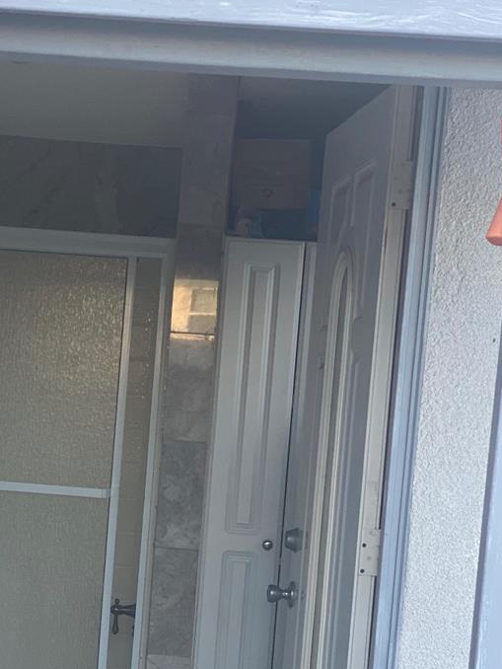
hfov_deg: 12.8
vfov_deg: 16.9
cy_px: 583
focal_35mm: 115
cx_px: 81
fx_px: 2222
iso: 40
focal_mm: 6
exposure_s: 1/122
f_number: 2
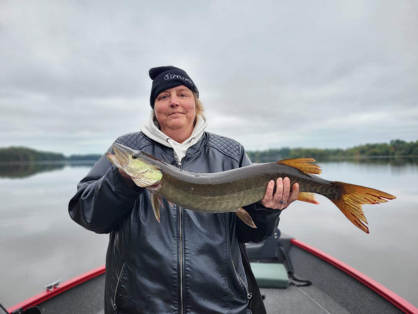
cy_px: 157
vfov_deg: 53.1
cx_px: 209
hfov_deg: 67.3
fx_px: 314
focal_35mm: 26
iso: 40
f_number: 1.8
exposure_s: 1/666
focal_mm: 5.4
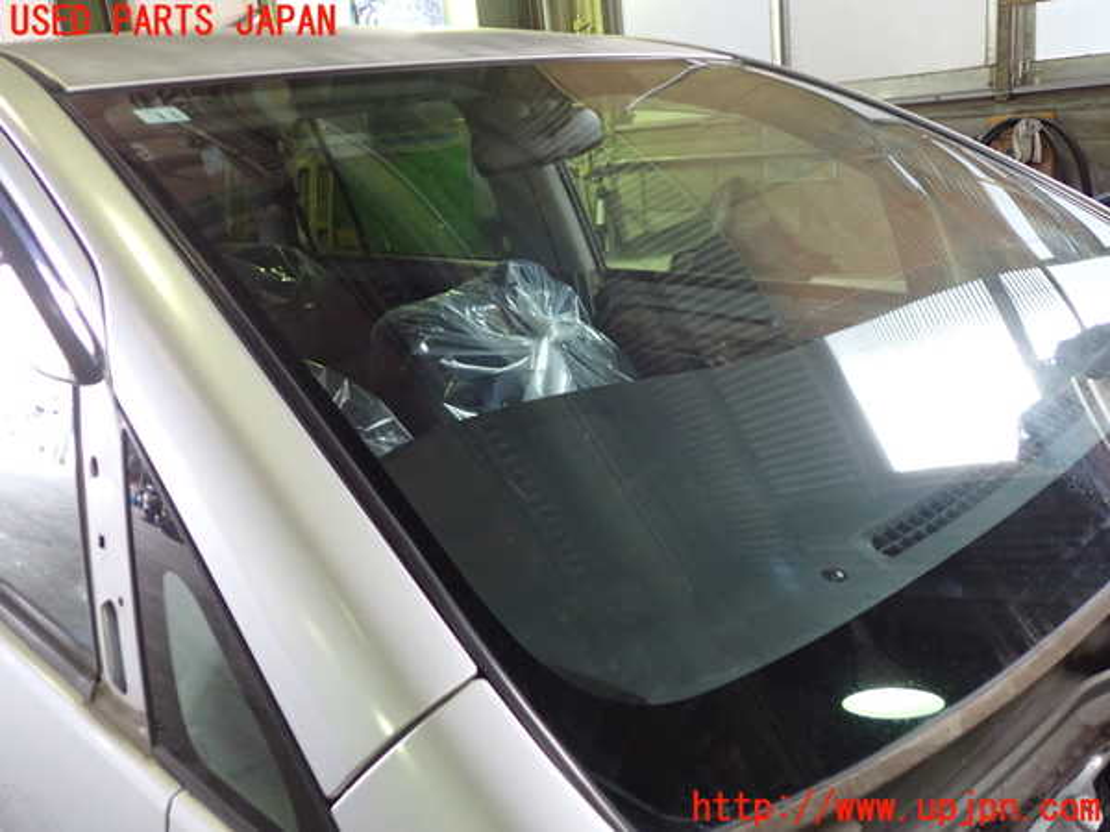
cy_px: 416
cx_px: 555
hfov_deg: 60.0
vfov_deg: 46.8
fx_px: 962
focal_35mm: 30
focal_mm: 5.4
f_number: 2.3
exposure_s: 1/30
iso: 250
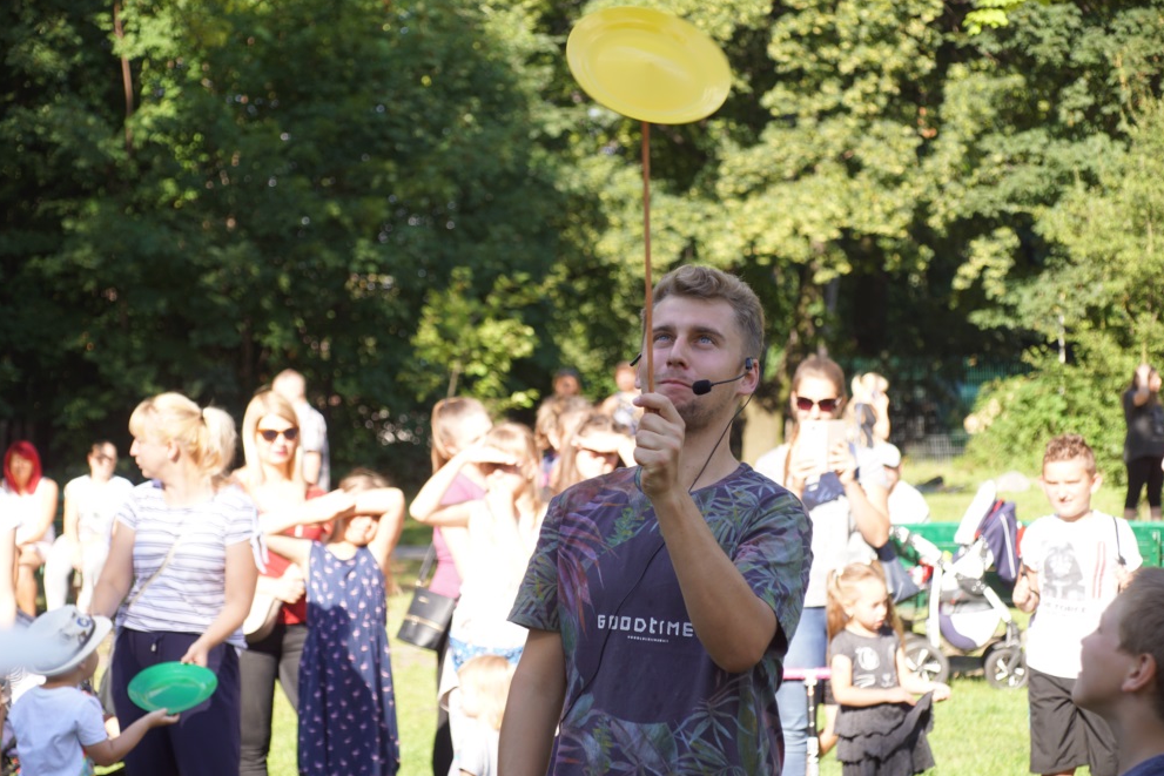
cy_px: 388
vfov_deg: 12.1
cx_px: 584
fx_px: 3670
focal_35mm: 114
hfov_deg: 18.0
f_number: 5.6
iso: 200
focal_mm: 75
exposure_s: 1/160
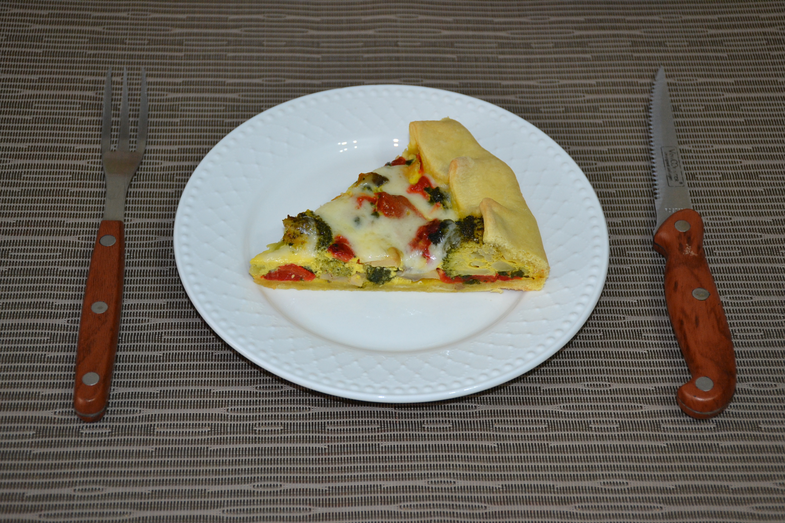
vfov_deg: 18.9
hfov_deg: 28.1
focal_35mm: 72
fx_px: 1570
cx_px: 392
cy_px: 262
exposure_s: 1/60
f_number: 4.5
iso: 720
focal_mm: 48
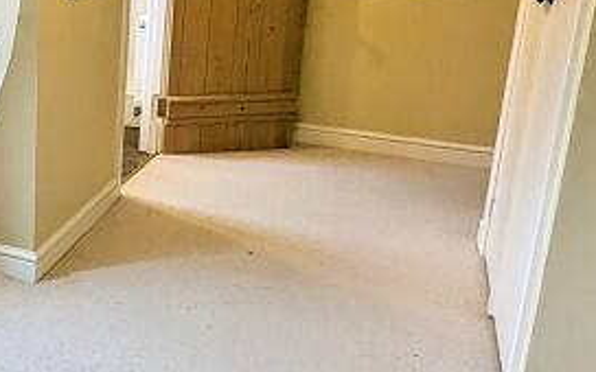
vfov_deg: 25.6
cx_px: -48
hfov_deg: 35.0
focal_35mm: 50
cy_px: 105
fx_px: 812
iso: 77
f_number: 2.2
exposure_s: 1/100
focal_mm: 2.35
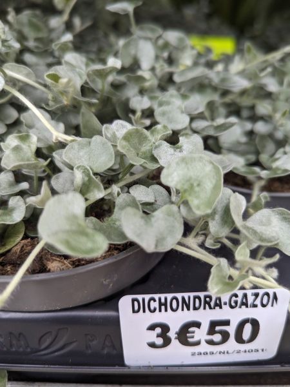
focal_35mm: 24
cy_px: 194
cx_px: 145
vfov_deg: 71.6
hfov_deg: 56.8
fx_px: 268
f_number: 1.85
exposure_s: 1/230
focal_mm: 6.81
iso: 72
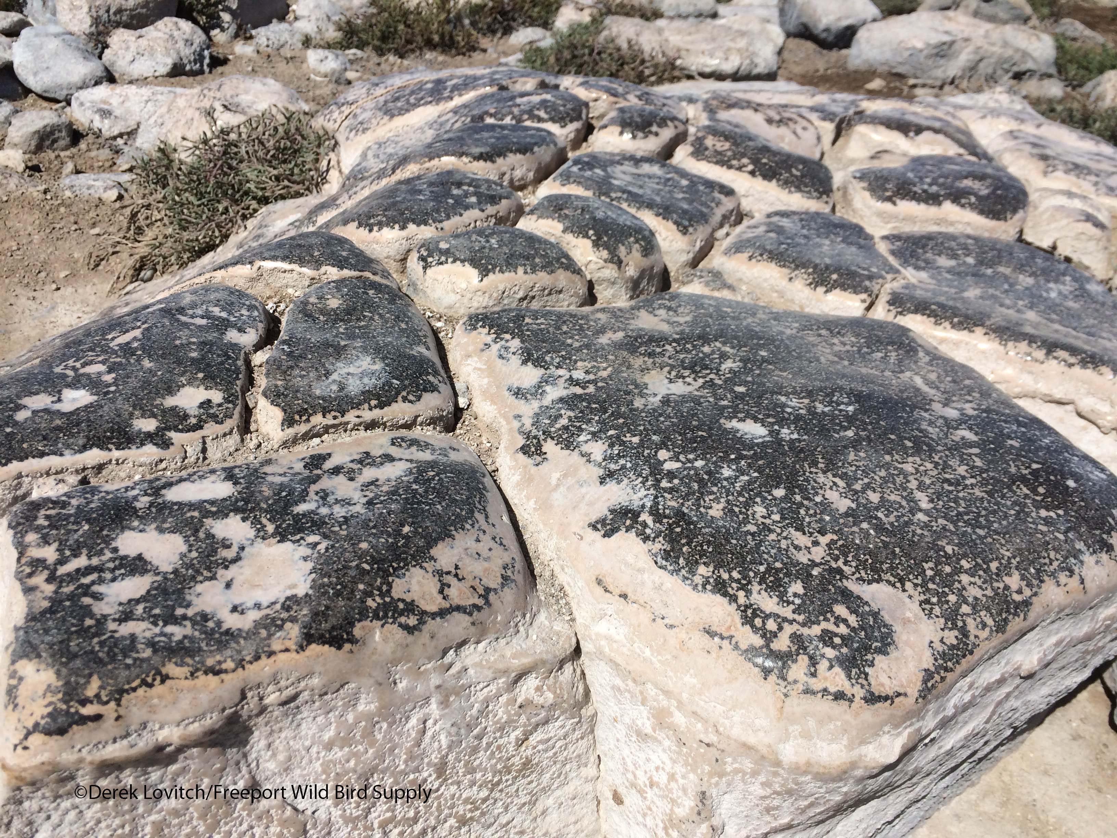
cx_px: 558
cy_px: 419
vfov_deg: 48.2
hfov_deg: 61.7
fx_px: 936
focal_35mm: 29
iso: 32
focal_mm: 4.15
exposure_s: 1/5128
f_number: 2.2
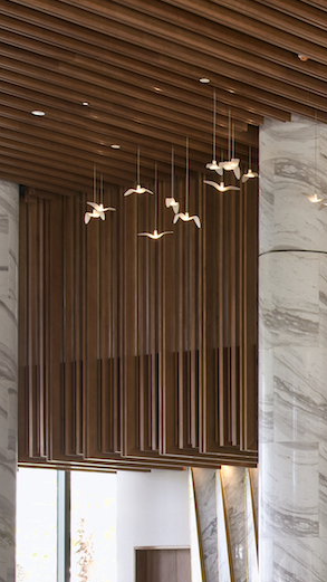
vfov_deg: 18.3
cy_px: 575
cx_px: 813
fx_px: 1758
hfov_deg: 9.4
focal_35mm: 114
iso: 100
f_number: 11
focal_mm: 35
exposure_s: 1.3
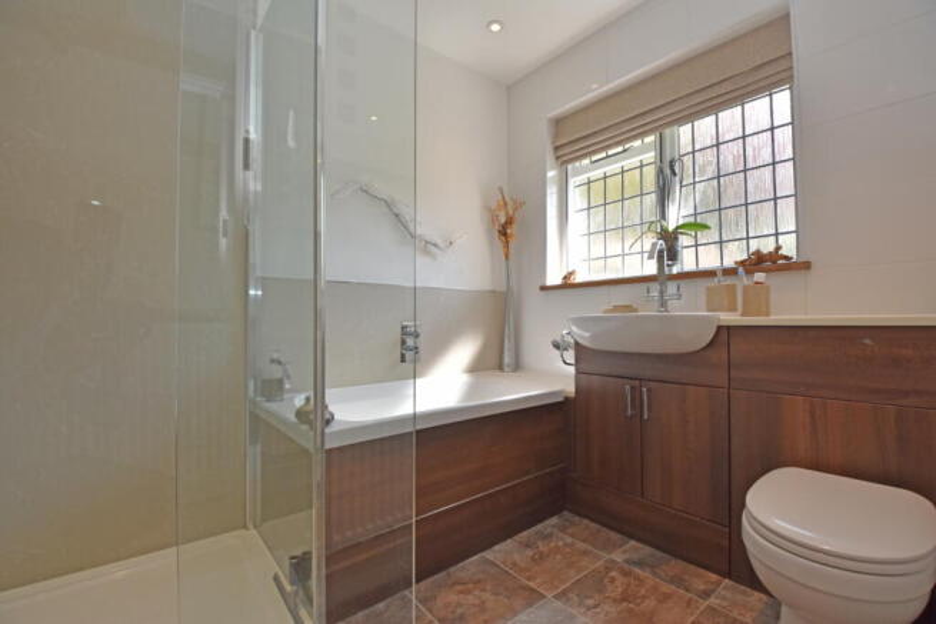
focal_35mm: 15
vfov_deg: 77.4
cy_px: 312
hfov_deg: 100.4
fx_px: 390
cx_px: 468
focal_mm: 10
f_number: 5
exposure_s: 1/200
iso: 500
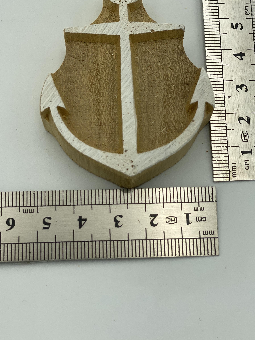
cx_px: 138
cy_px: 119
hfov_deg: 21.3
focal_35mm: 69
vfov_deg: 28.0
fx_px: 678
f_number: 2
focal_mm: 6
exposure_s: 1/773
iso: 20
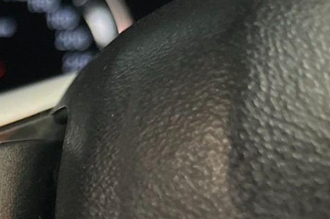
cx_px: -206
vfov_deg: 13.9
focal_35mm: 90
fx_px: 824
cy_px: 363
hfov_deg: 19.0
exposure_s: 1/50
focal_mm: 5.1
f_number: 1.6
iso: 500
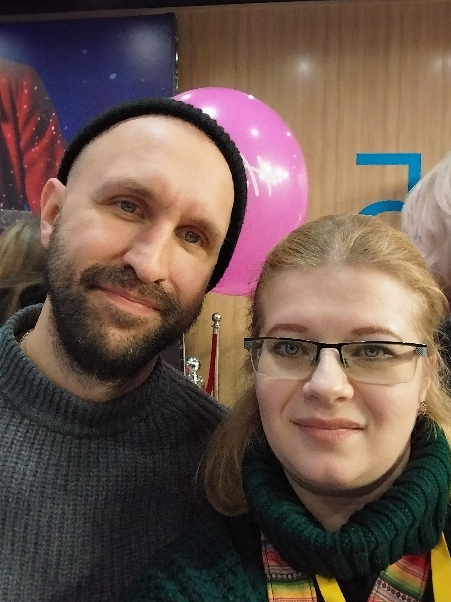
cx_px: 226
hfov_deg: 54.9
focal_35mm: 25
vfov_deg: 69.4
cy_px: 301
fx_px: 434
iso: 320
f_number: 2.2
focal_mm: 2.67
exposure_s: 1/25
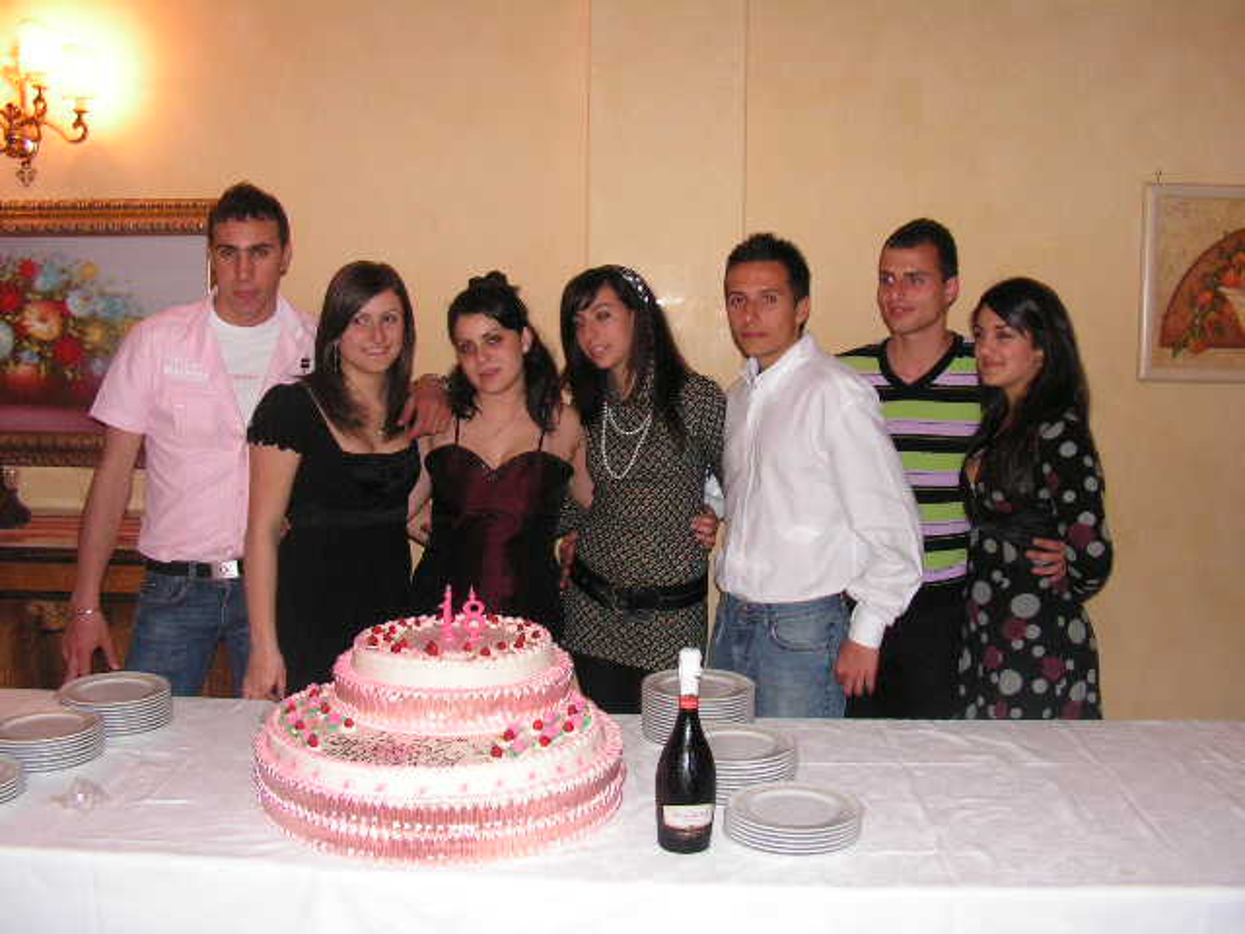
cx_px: 622
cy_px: 467
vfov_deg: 39.7
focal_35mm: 36
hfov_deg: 51.4
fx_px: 1295
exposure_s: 1/40
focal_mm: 6
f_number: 3.2
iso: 200
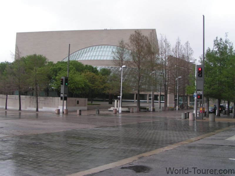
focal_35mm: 38
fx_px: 258
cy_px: 88
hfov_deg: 49.0
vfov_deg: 37.7
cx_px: 118
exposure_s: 1/200
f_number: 5.6
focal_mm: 5.8
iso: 50
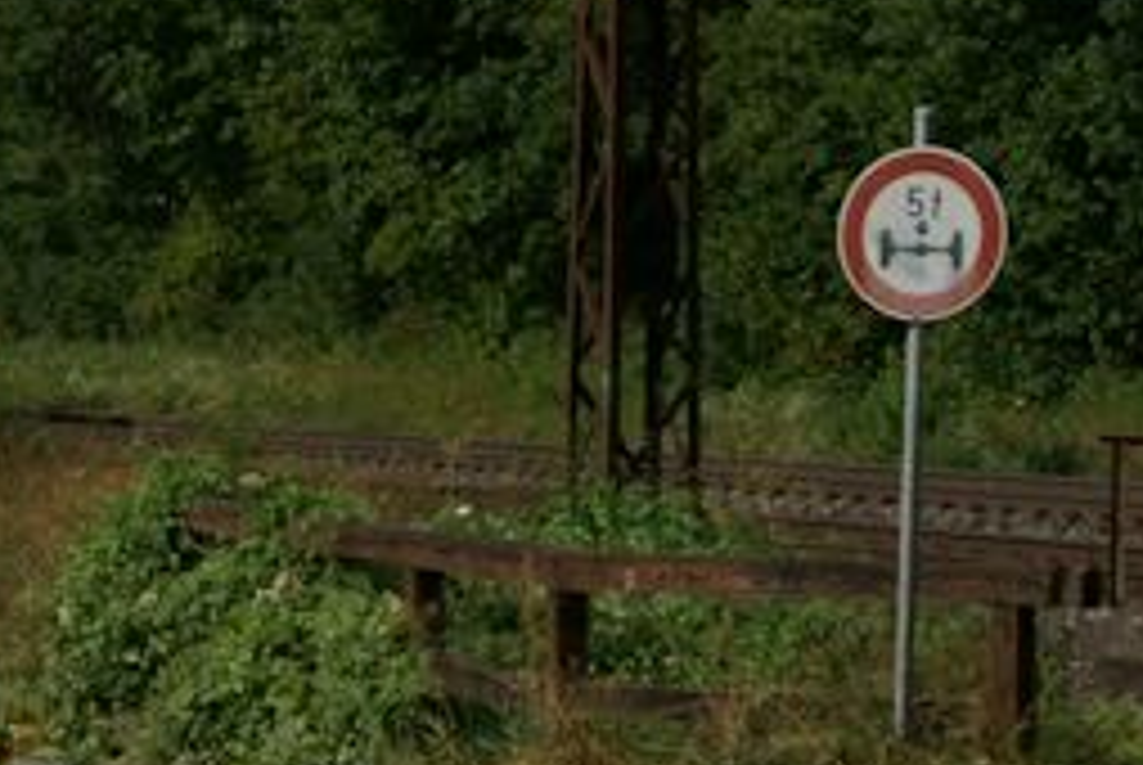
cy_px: 508
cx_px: -166
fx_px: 5849
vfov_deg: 7.5
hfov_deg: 11.0
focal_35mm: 184
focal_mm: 26
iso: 200
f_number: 8
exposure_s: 1/1000
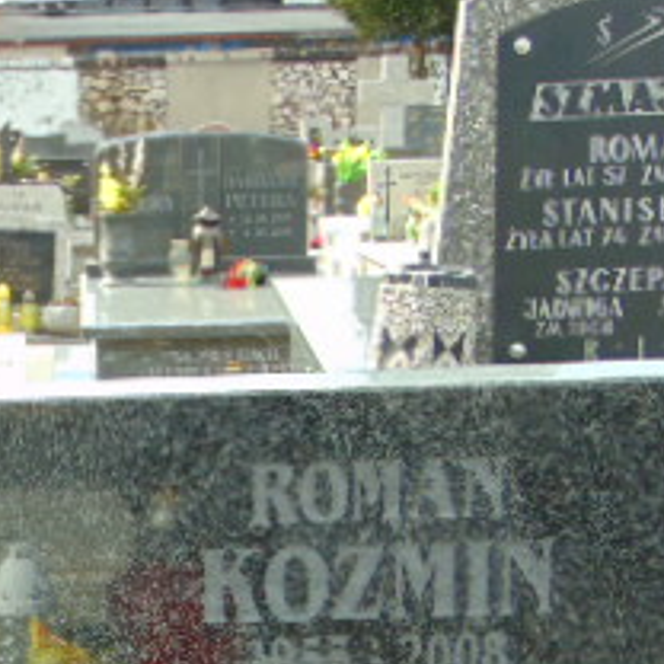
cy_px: 750
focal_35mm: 114
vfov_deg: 14.9
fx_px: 2474
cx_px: -77
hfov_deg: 14.9
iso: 80
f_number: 3.3
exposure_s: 1/250
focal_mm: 7.6
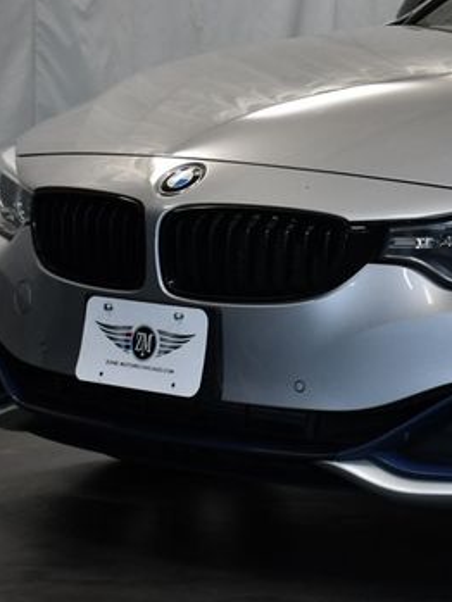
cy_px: 259
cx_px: 466
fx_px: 2453
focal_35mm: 141
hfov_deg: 10.4
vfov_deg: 14.0
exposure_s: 1/200
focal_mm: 40
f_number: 4.8
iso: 800
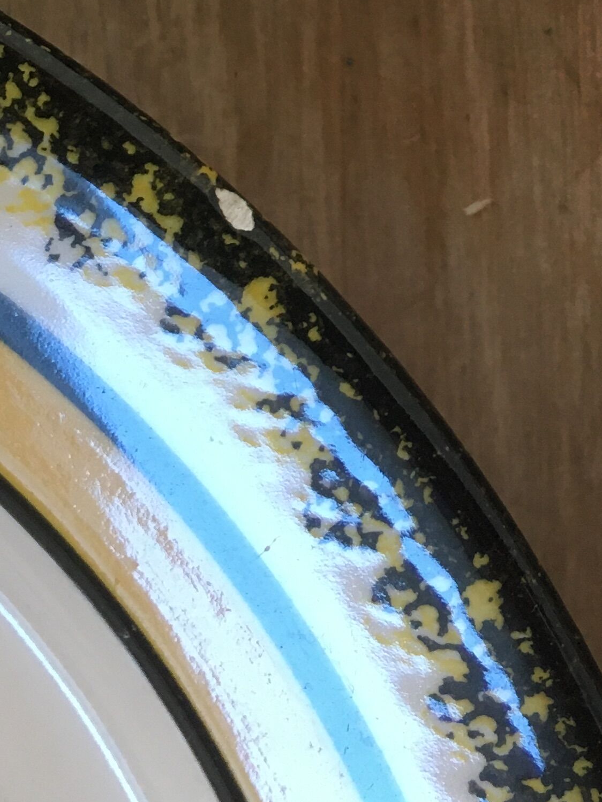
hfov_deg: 18.6
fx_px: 1809
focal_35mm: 78
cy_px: -107
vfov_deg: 23.3
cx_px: 553
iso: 64
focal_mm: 4.15
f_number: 2.2
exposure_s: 1/33
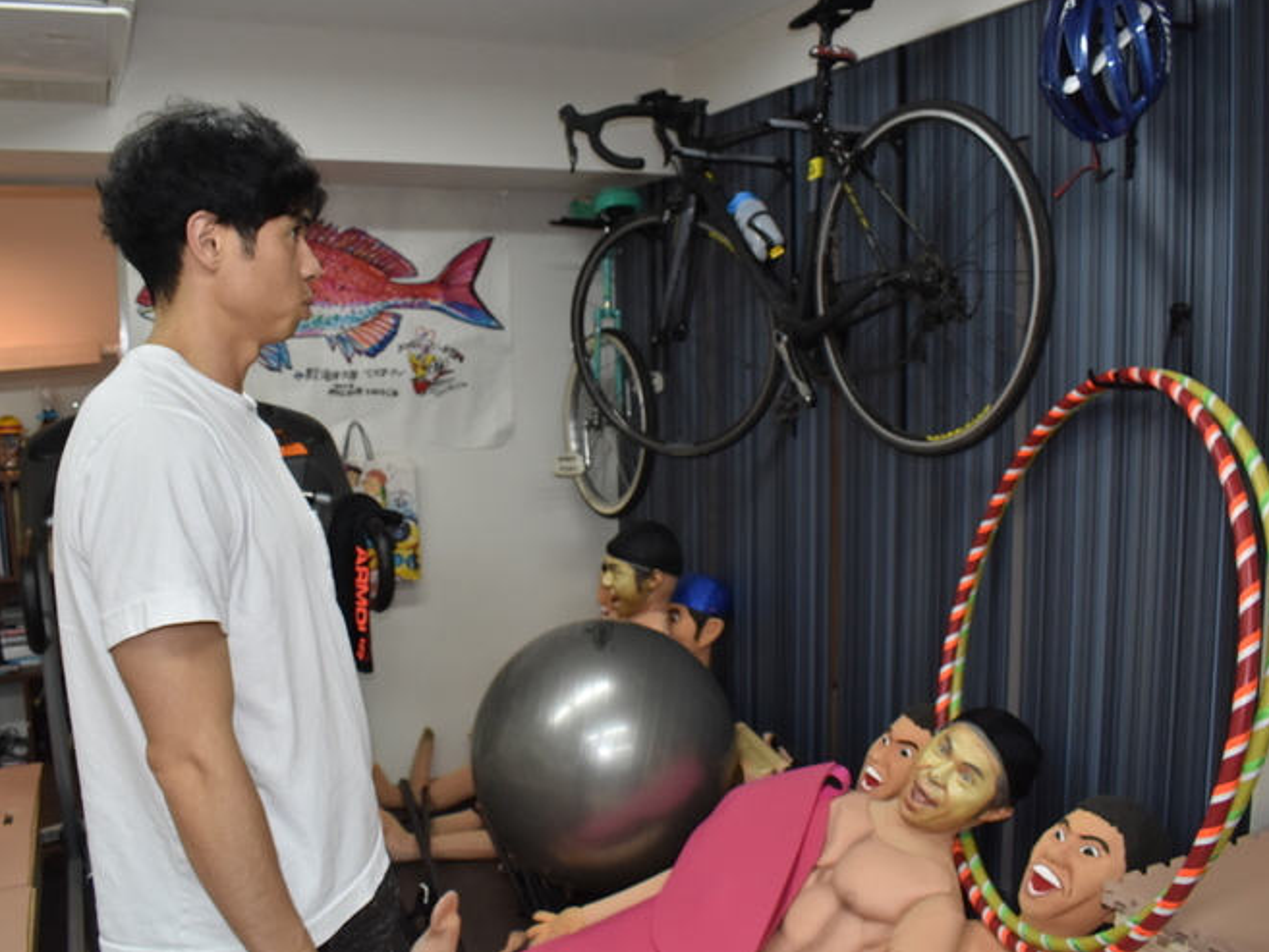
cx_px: 593
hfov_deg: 59.9
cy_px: 465
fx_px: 1100
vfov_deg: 46.8
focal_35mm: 30
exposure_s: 1/125
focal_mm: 18
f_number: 5.6
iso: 800
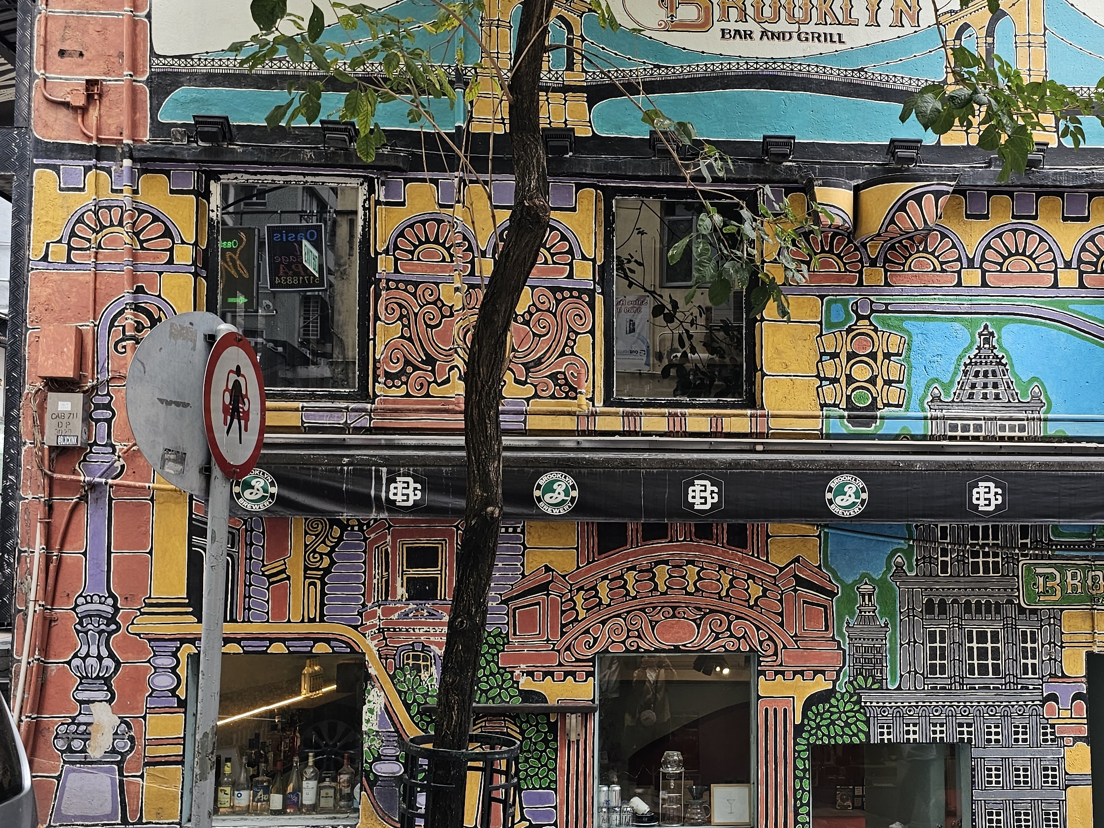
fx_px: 1308
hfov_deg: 44.9
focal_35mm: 41
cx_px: 765
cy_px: 493
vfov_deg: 35.0
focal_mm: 6.3
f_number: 1.7
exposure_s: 1/120
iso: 40
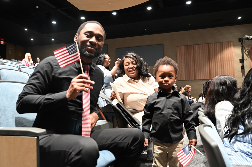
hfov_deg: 58.8
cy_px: 84
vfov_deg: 41.1
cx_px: 126
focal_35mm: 32
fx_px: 224
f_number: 4
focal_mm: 32
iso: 3600
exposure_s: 1/60
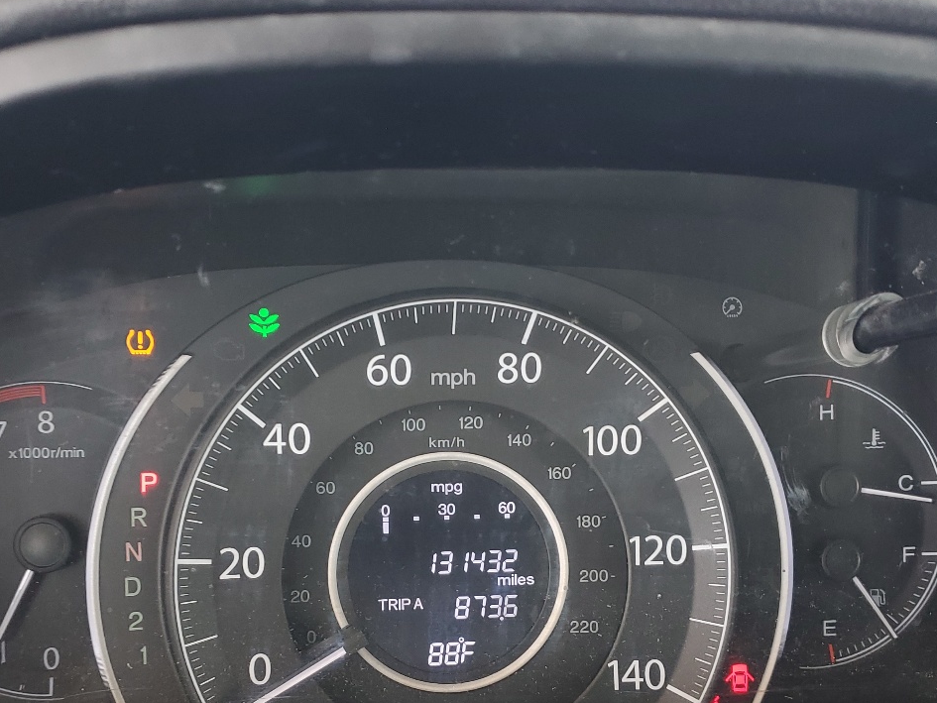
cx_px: 443
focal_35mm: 44
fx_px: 1191
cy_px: 461
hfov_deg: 42.9
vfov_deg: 32.6
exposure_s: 1/60.2
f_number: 1.5
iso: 54
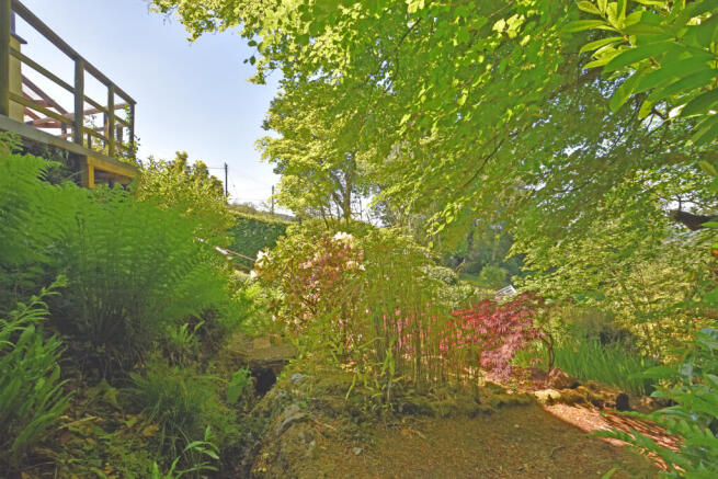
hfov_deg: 92.4
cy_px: 240
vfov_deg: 69.7
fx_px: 344
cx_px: 359
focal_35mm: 17
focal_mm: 11.5
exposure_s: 1/250
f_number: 7.1
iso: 200
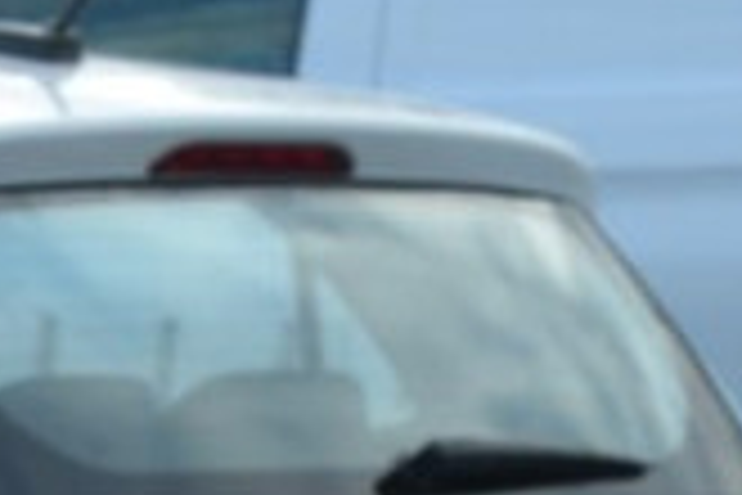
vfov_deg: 2.9
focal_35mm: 466
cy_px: 1510
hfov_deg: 4.3
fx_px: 9604
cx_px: -1331
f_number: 8
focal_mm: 50
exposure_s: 1/250
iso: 400
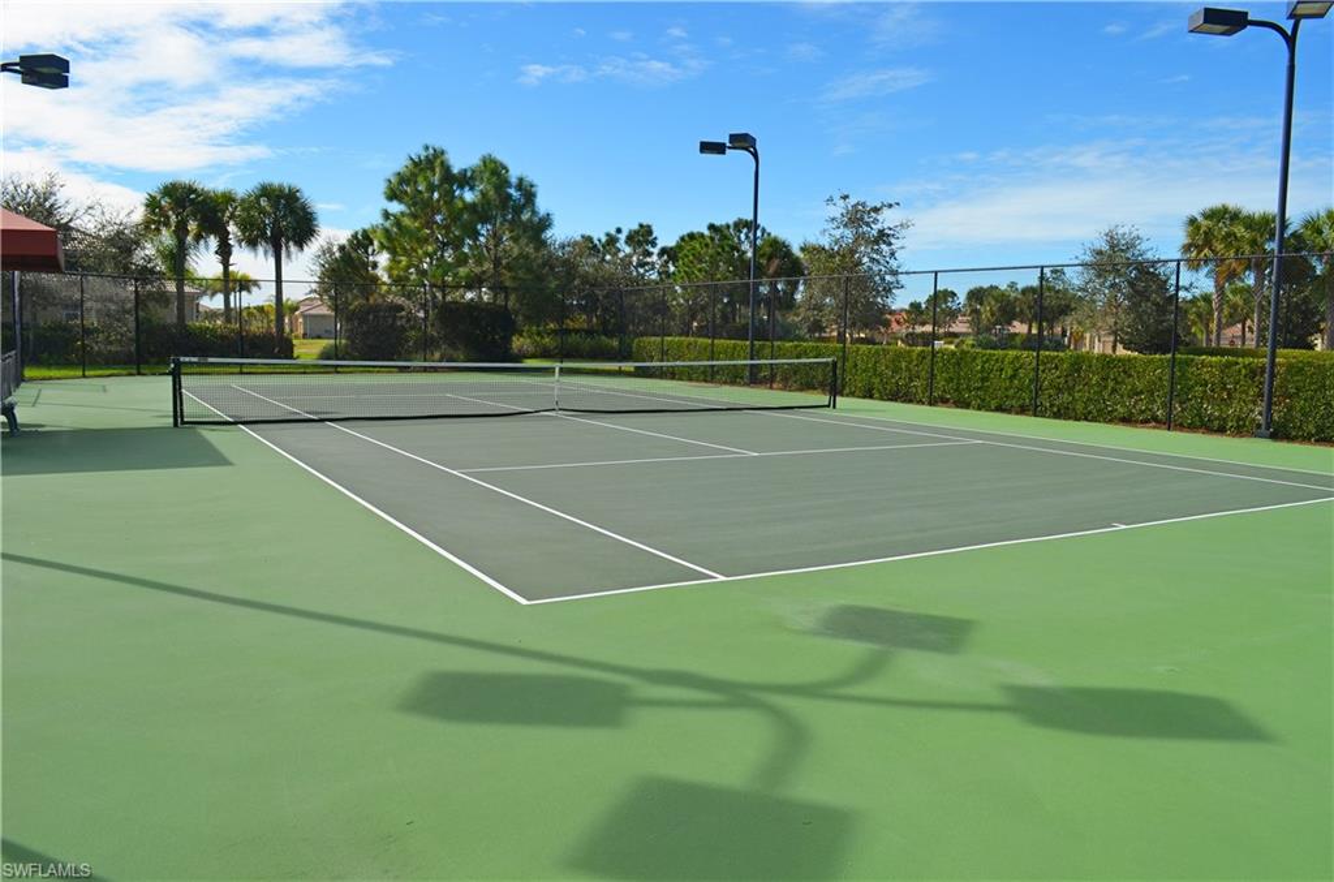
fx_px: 998
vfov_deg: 47.7
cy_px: 441
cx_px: 667
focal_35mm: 27
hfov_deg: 67.5
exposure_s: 1/250
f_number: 8
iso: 100
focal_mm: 18
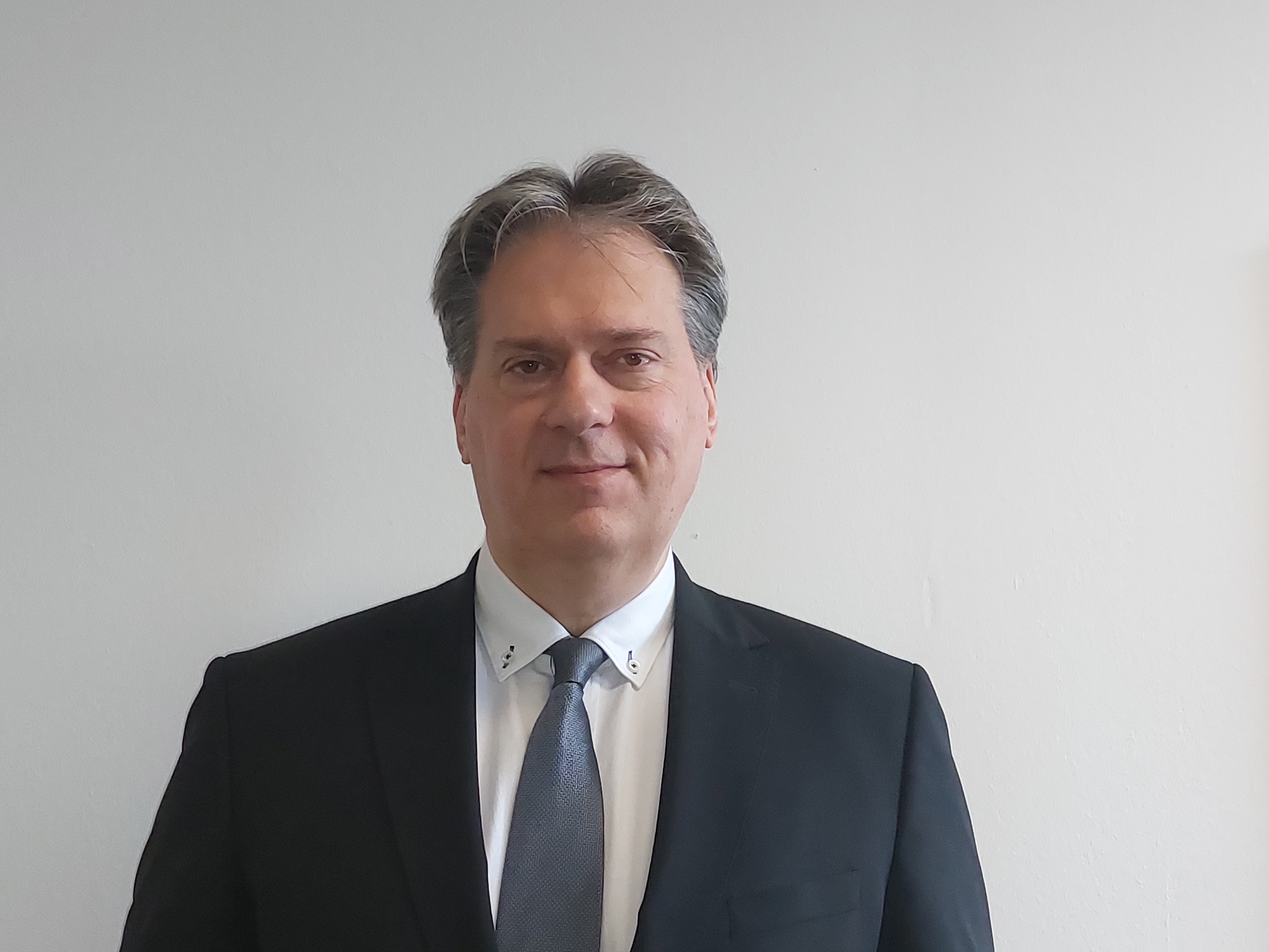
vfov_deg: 56.8
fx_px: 880
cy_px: 476
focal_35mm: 24
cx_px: 634
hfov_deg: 71.6
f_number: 1.8
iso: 250
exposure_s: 1/120
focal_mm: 5.23
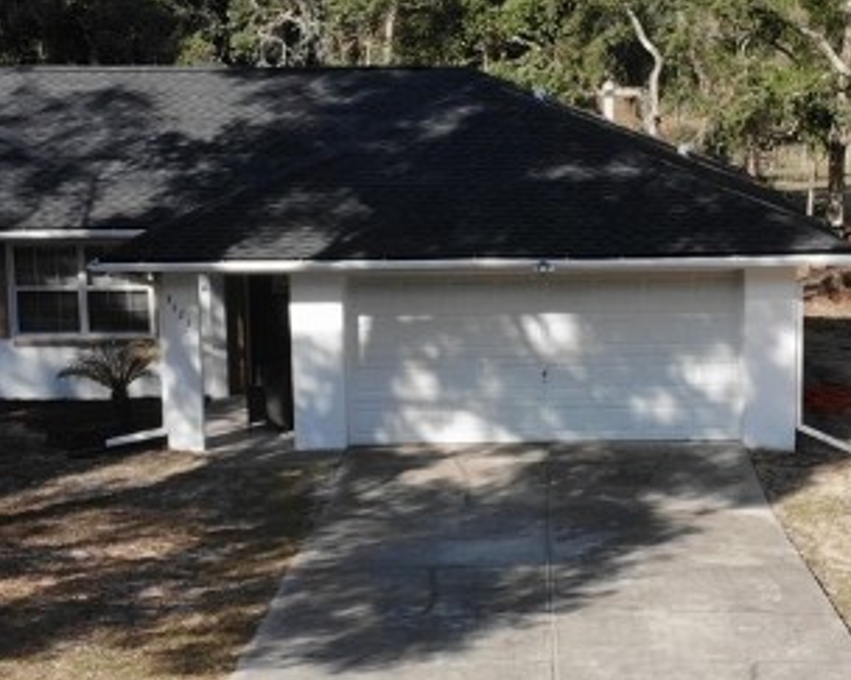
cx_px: 537
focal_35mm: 79
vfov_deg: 19.4
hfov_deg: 24.1
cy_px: 381
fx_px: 1989
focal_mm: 4.5
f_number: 2.8
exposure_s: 1/612
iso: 100
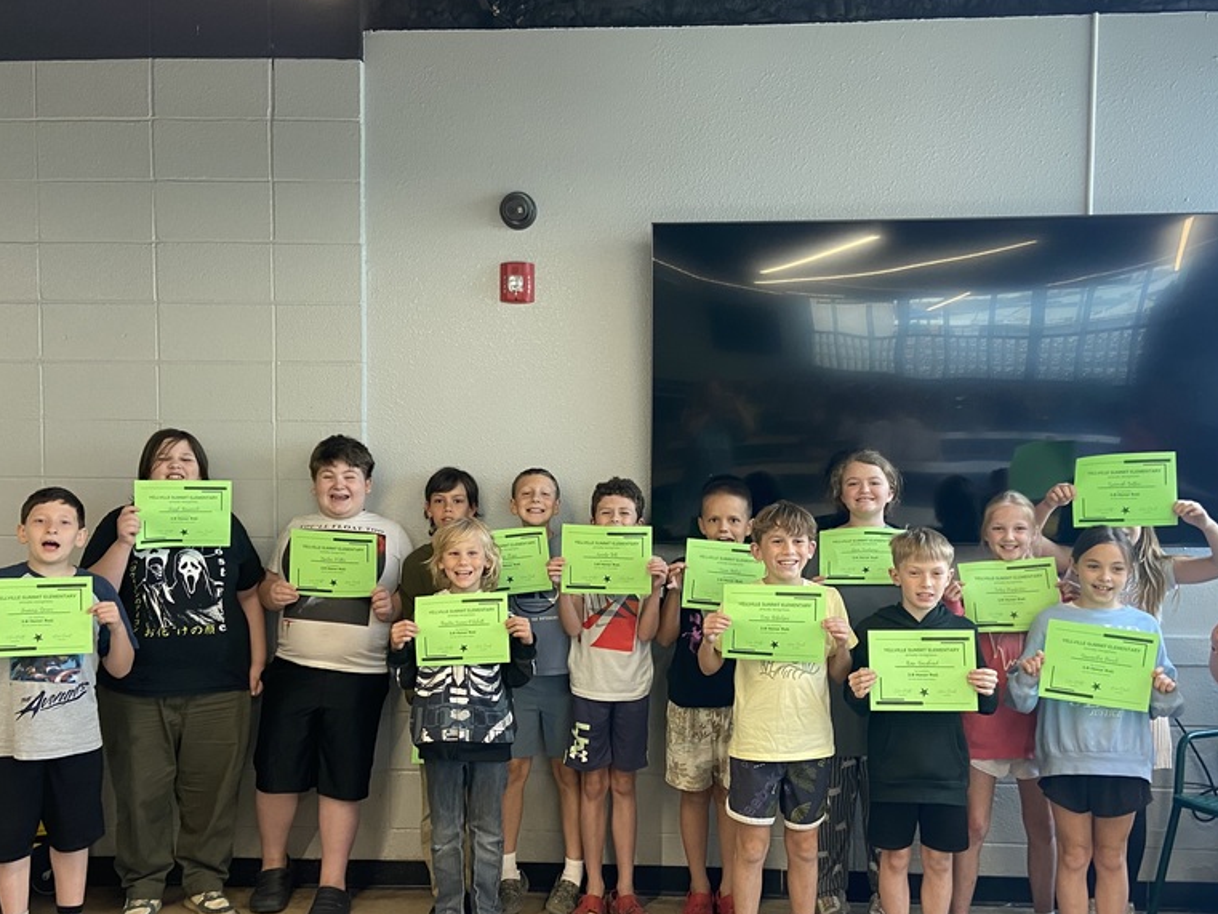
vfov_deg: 40.5
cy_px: 563
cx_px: 626
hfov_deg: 52.6
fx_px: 1232
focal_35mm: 35
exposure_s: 1/98
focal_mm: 4.25
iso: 125
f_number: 1.8
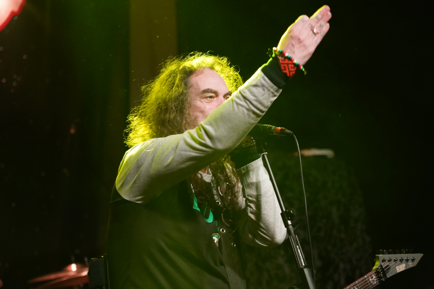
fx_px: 1266
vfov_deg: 13.0
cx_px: 217
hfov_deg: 19.5
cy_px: 144
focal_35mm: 105
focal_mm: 105
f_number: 4
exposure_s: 1/125
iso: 10000
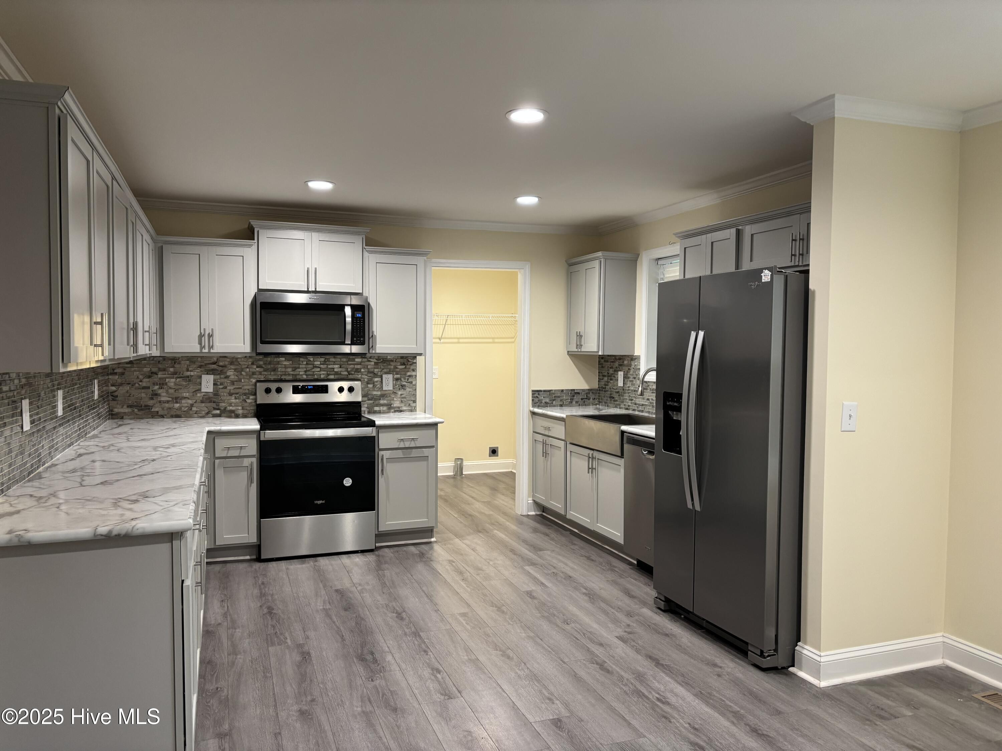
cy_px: 376
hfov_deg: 67.3
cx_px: 501
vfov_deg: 53.1
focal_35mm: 26
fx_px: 753
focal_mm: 5.96
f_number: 1.6
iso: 160
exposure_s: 1/60
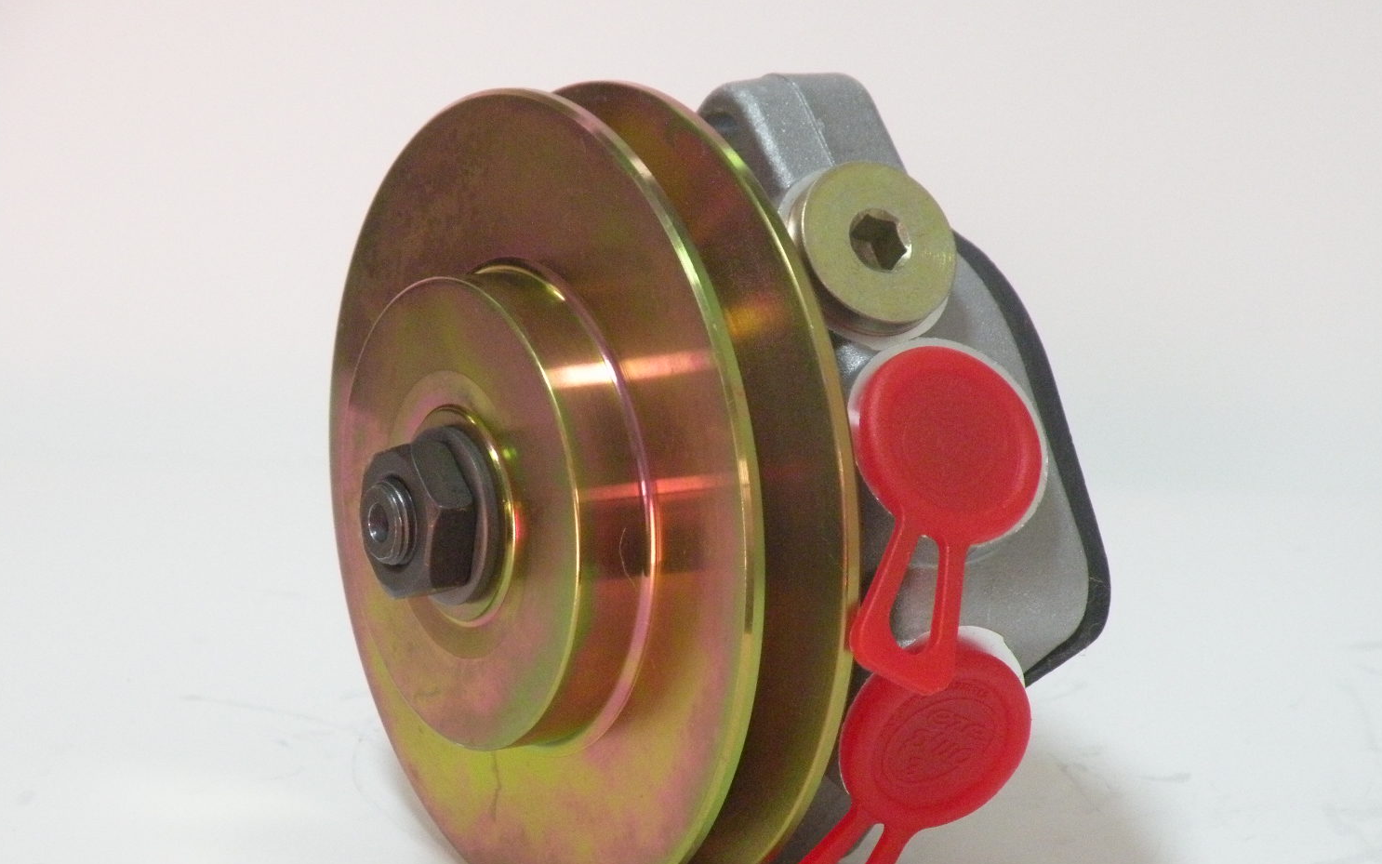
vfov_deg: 6.8
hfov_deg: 10.8
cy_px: 535
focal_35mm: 194
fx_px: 7307
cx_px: 739
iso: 400
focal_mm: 30.1
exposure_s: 1/12.3
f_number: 4.5
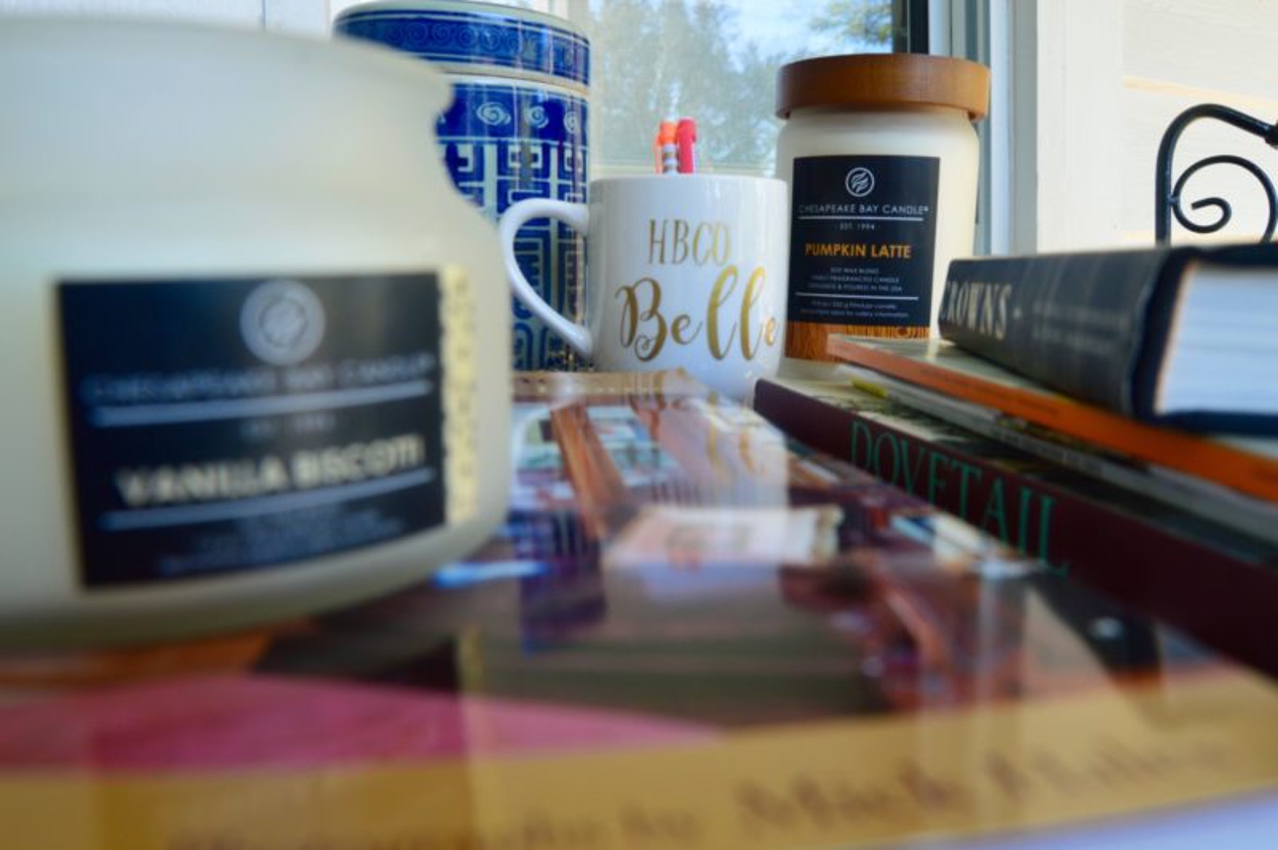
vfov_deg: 47.9
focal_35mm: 27
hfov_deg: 67.4
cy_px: 425
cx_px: 639
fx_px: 958
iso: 400
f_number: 8
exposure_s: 1/80
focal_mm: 18
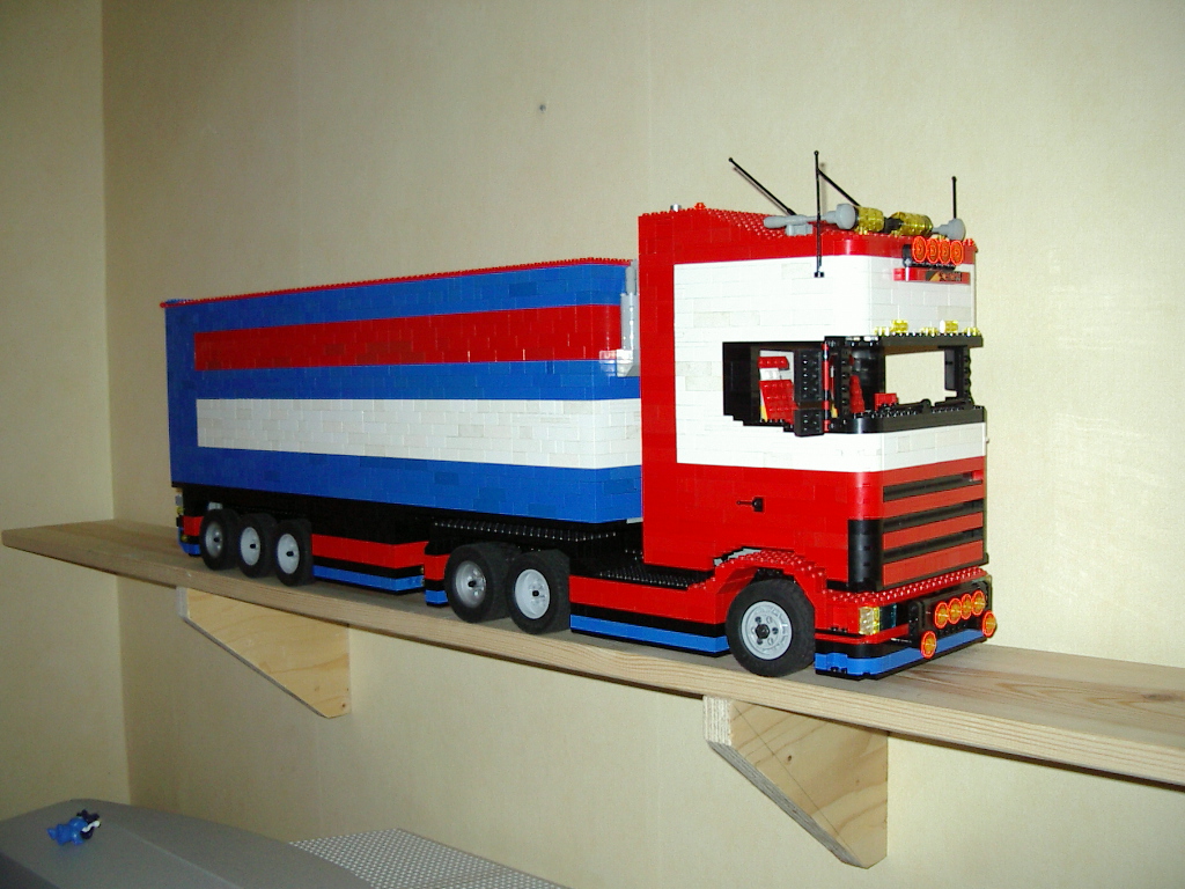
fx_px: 1301
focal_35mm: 38
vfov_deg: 37.7
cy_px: 444
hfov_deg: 49.0
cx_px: 592
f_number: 2.6
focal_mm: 5.8
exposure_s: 1/60
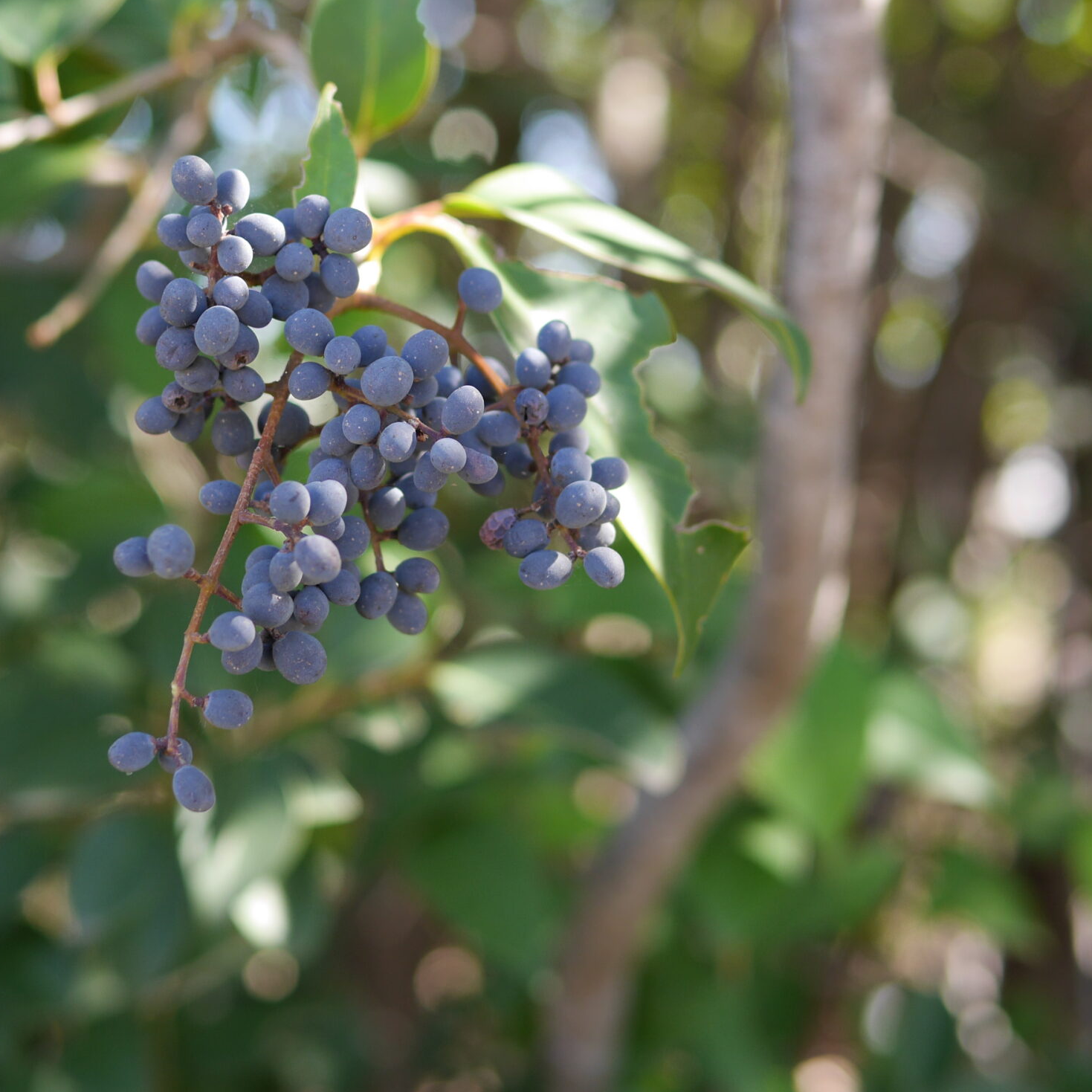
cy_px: 391
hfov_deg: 22.4
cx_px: 422
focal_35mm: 77
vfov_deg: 22.4
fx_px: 2748
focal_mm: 25
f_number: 2.2
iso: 200
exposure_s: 1/320
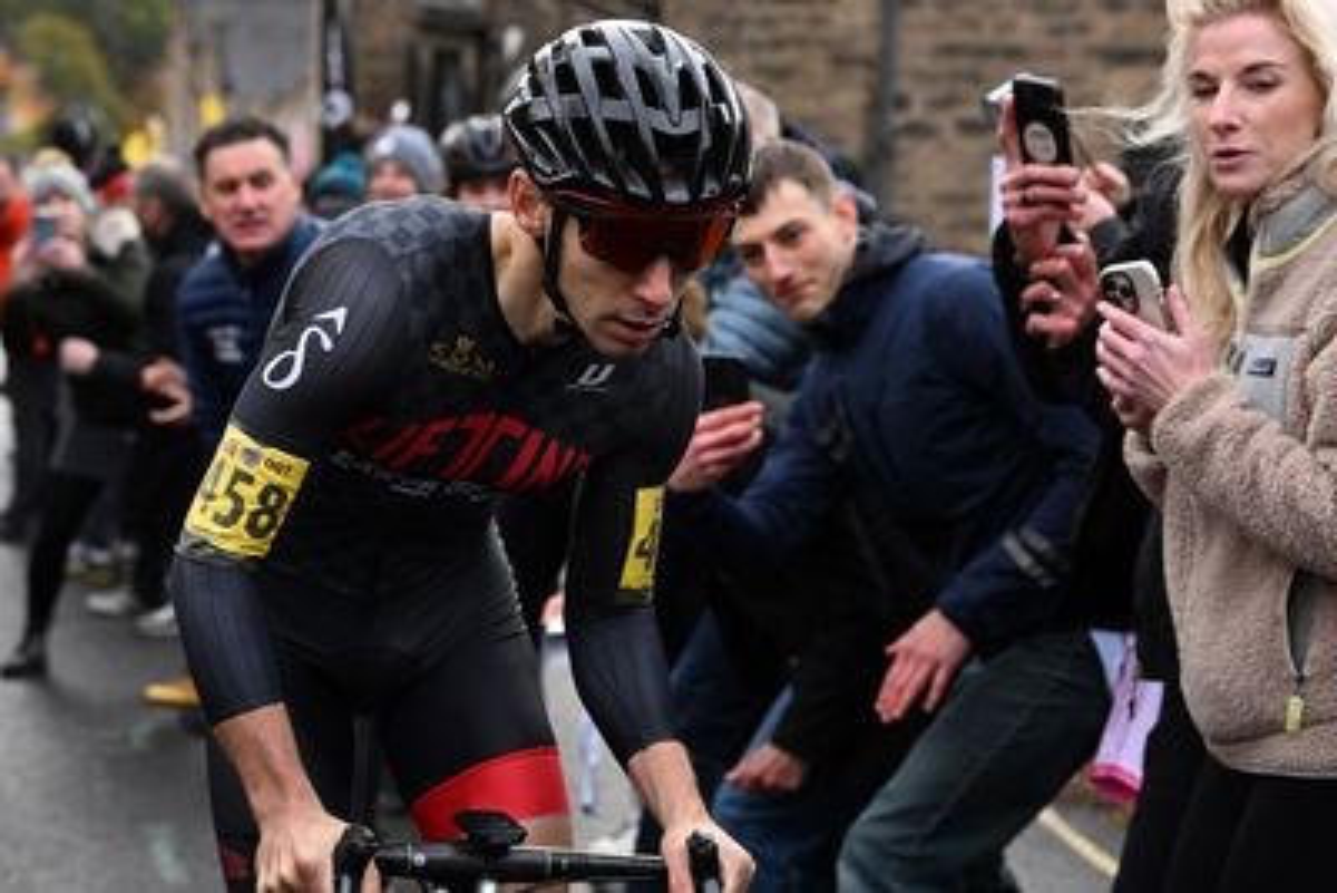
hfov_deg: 25.4
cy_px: 446
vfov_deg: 17.1
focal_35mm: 80
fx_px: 2972
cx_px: 668
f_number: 5.6
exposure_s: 1/1000
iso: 2500
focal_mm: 80
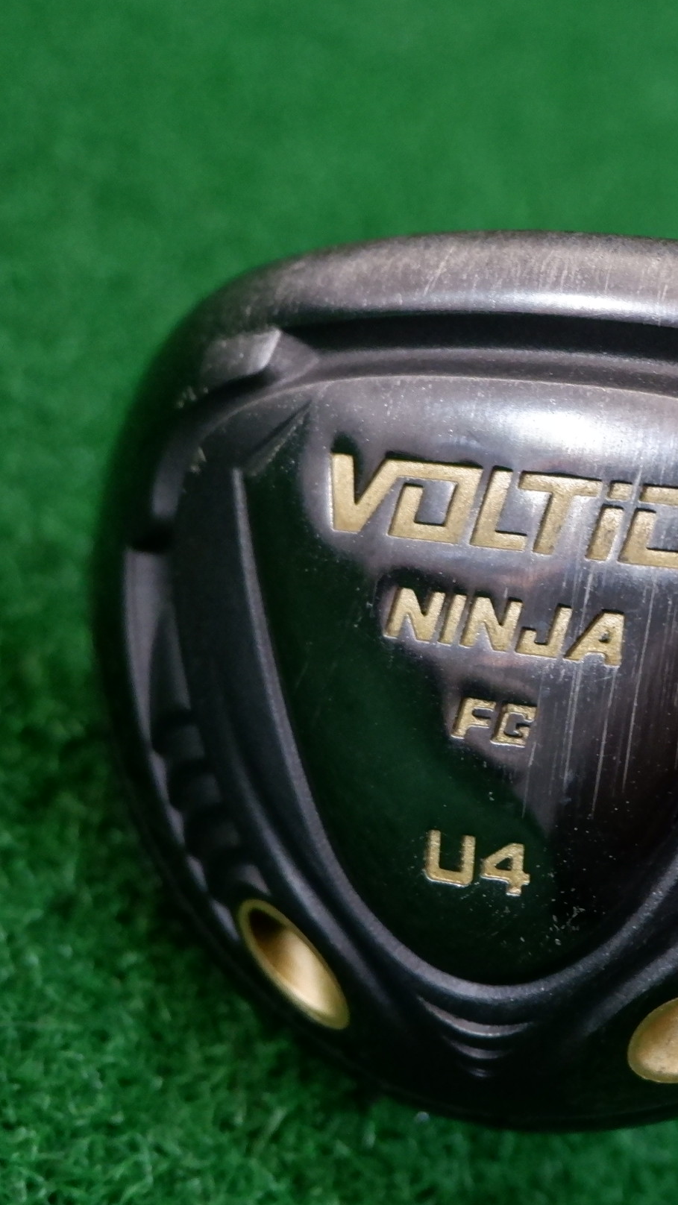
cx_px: 609
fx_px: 2429
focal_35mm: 76
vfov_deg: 27.9
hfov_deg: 15.7
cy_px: 658
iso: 3200
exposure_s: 1/52
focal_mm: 26.4
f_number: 4.4
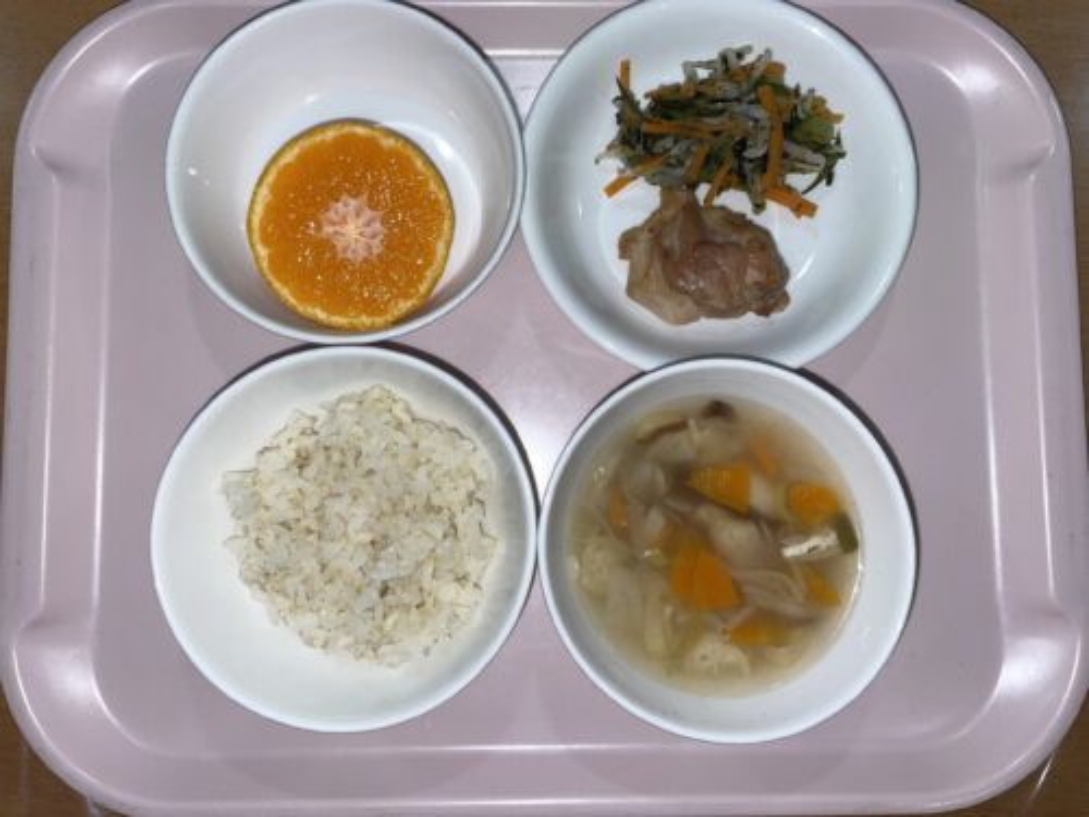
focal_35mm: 26
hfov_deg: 67.3
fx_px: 818
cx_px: 544
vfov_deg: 53.1
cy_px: 408
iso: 32
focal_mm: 4.2
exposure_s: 1/360
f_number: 1.6
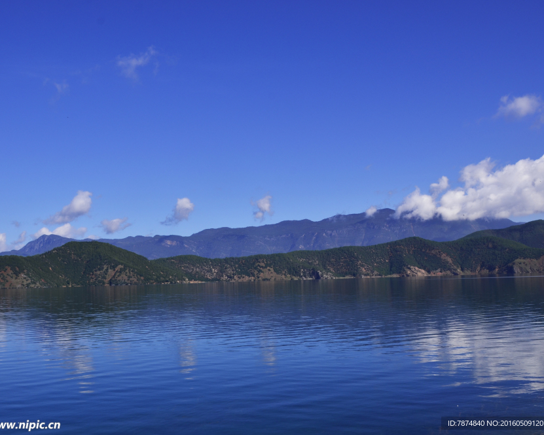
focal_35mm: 45
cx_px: 257
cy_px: 215
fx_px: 725
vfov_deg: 33.4
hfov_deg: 41.1
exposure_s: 1/400
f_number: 11
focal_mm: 26
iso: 100
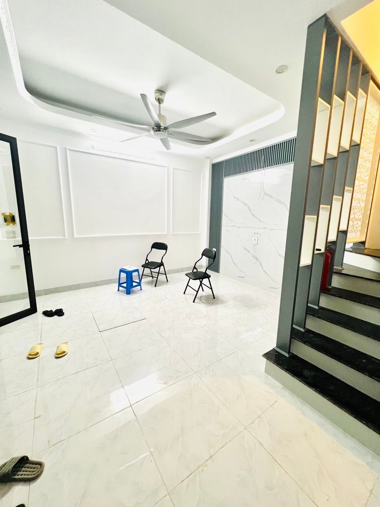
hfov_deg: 89.9
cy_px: 254
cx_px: 190
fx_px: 190
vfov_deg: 106.2
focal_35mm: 13
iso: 250
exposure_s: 1/90
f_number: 1.8
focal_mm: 1.57
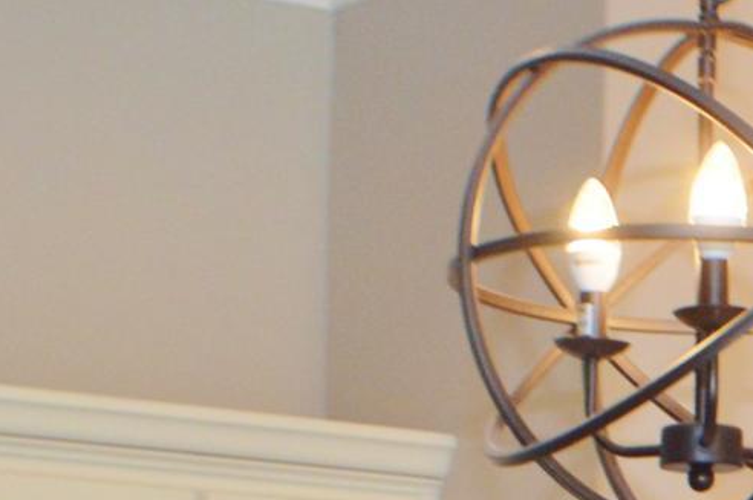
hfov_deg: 8.2
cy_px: 813
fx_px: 4973
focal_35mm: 238
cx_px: 1506
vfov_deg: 5.7
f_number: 5
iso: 400
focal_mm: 26
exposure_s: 1/100
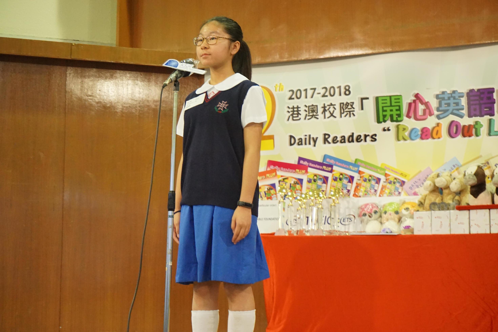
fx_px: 1017
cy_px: 166
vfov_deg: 18.5
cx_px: 249
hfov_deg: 27.5
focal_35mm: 74
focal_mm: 49
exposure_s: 1/80
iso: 3200
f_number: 5.6
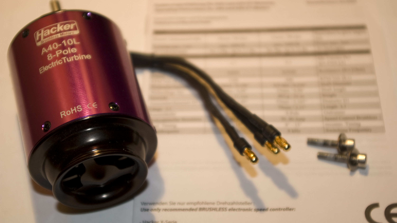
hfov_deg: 33.3
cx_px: 199
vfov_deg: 19.1
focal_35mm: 63
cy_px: 105
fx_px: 663
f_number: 4.5
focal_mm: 40
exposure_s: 1/60
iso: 200
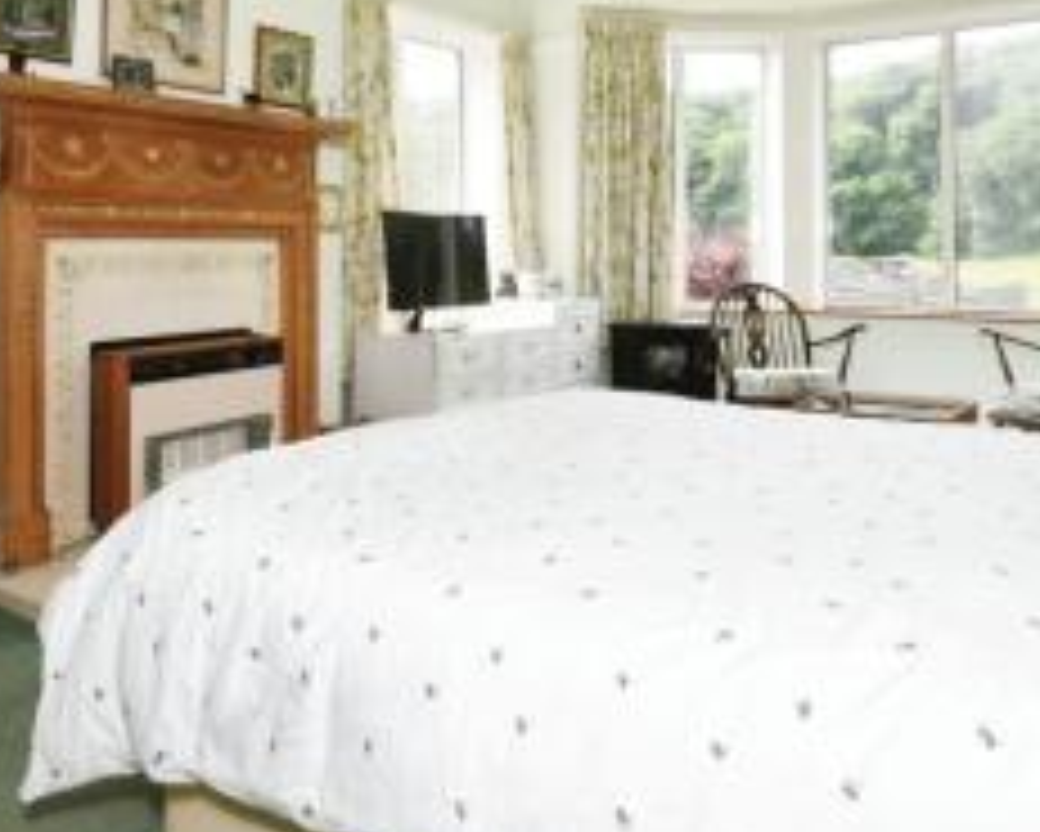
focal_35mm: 29
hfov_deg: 60.0
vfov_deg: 48.6
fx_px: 893
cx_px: 423
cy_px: 241
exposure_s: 1/250
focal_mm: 10
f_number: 8
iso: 400
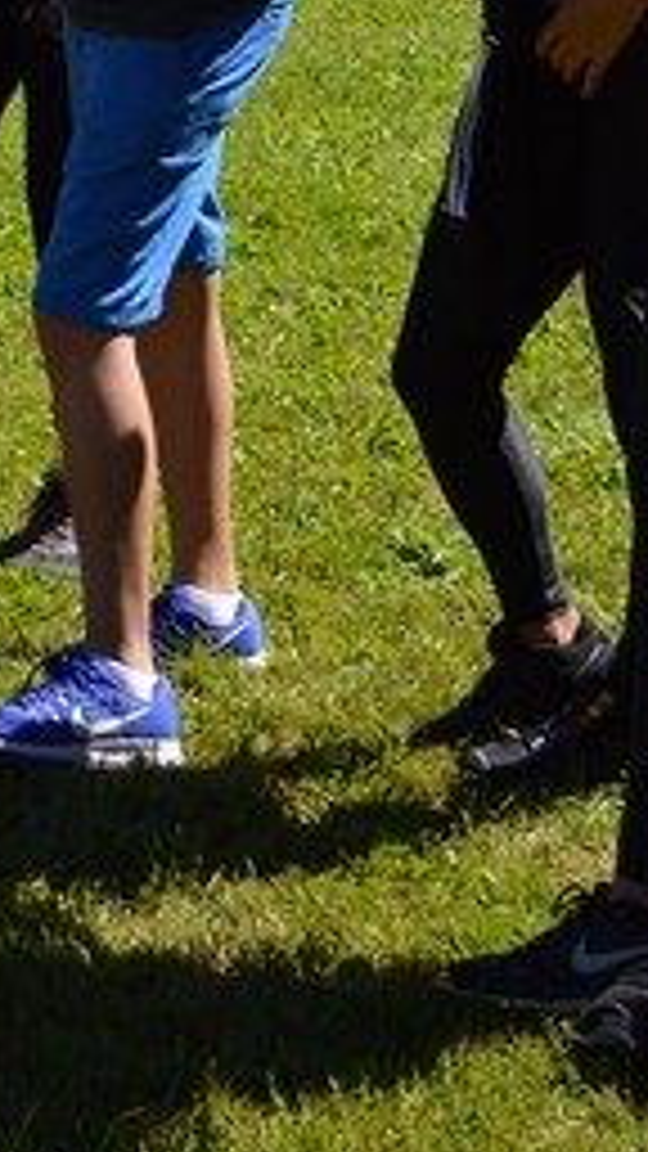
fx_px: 3452
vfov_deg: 18.3
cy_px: -97
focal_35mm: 113
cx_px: -864
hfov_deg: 9.6
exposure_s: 1/1000
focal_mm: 18
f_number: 3.5
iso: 125
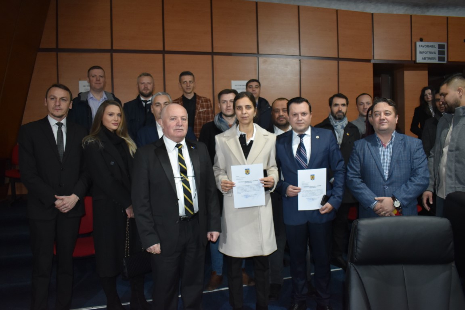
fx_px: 349
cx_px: 232
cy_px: 155
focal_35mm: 27
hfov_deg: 67.4
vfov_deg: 47.9
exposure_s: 1/60
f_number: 3.5
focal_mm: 18
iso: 1400
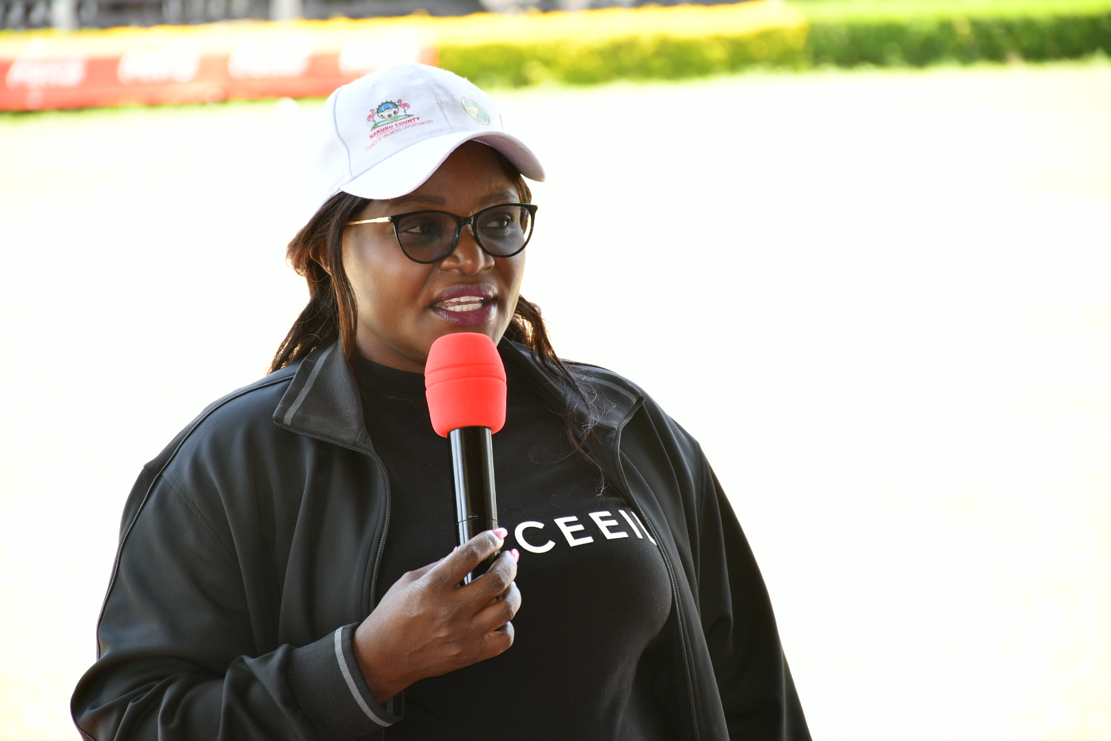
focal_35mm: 183
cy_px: 370
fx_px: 5647
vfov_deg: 7.5
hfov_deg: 11.2
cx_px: 556
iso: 400
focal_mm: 122
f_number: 6.3
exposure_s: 1/100
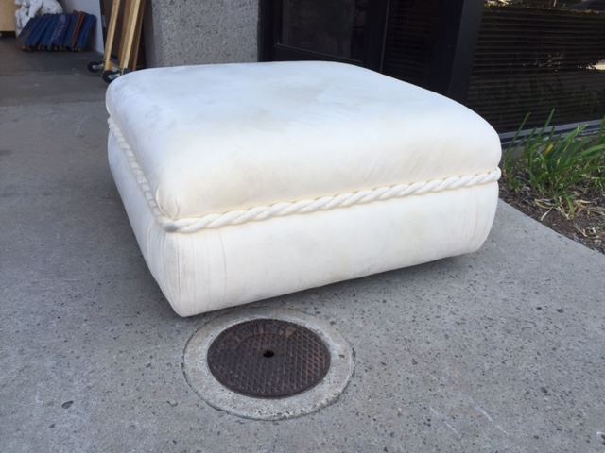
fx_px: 507
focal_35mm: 29
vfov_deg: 48.2
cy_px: 226
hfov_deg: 61.7
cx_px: 302
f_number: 2.2
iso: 32
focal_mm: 4.15
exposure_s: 1/494
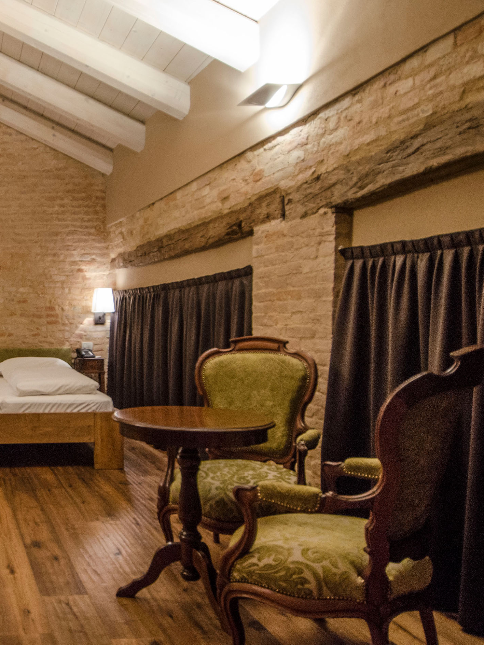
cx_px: 9
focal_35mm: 32
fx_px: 596
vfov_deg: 56.8
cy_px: 336
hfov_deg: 39.4
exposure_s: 1/40
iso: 800
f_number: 4
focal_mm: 14
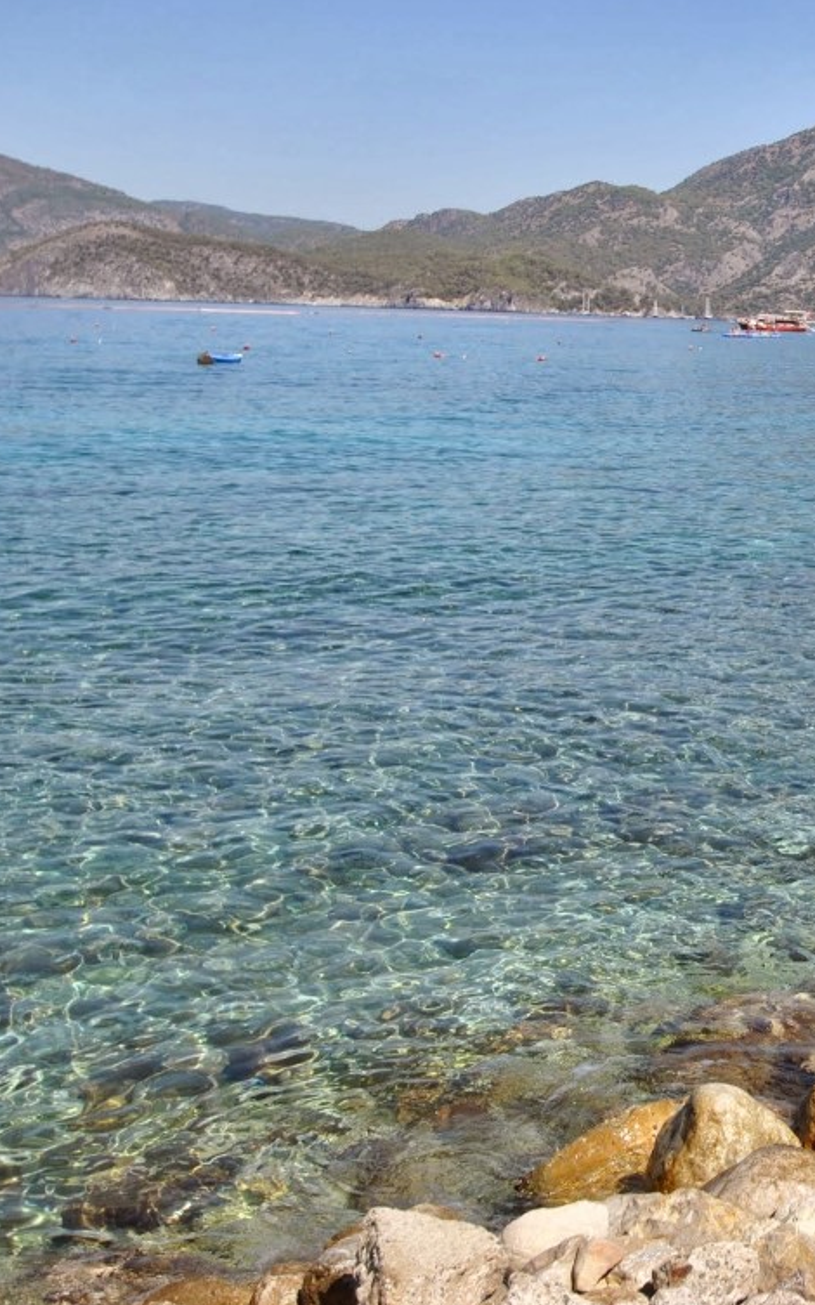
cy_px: 651
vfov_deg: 36.3
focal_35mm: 56
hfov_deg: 21.7
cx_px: 934
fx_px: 1990
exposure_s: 1/250
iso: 100
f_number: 8
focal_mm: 24
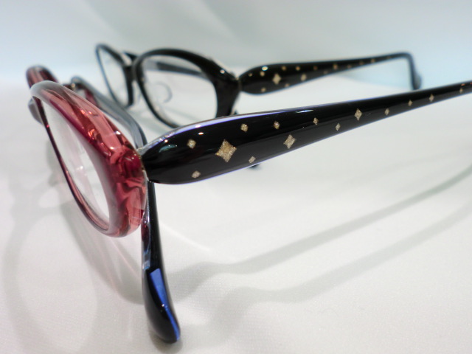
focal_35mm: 32
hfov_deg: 56.8
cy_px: 177
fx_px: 436
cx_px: 236
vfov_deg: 44.2
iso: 100
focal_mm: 5.8
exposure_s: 1/60
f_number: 3.5
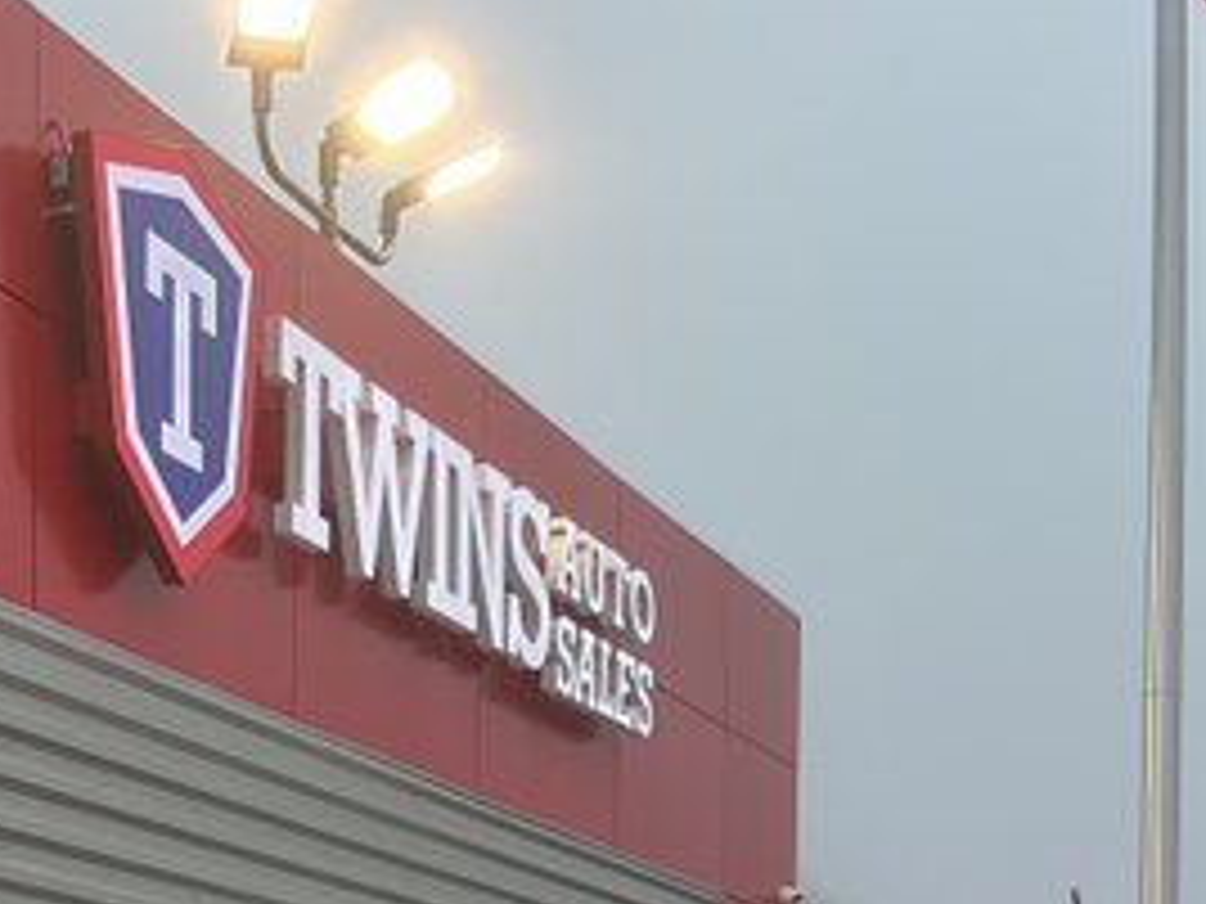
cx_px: 216
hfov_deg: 24.6
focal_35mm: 78
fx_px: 2717
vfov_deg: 17.6
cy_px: 1196
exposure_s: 1/120
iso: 32
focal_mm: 3
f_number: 1.8
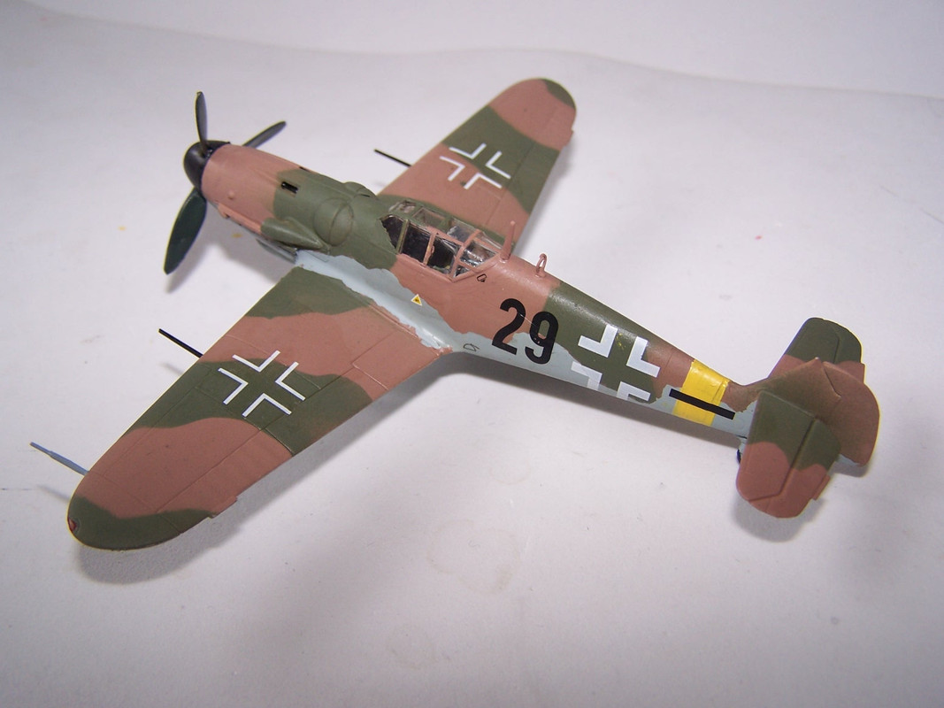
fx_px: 1036
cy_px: 354
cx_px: 472
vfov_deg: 37.7
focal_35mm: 38
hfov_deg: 49.0
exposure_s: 1/60
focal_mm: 6.3
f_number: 2.8
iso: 80
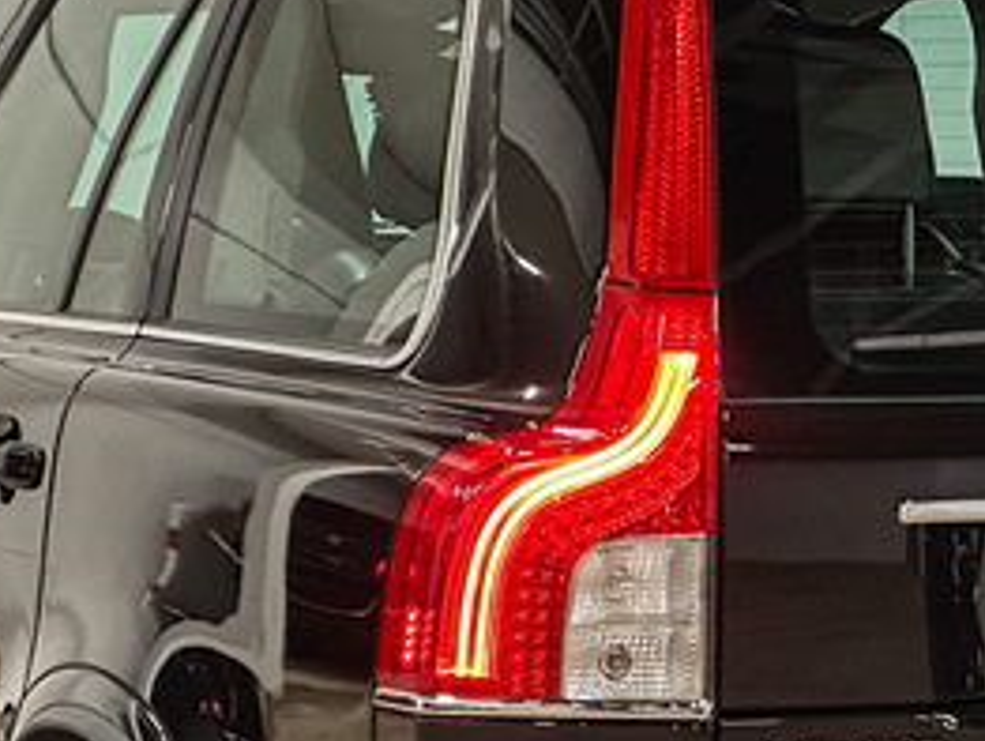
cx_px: 1045
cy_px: 591
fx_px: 5440
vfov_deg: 7.8
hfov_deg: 10.2
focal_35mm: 191
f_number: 2.8
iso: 640
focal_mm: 9
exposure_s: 1/34
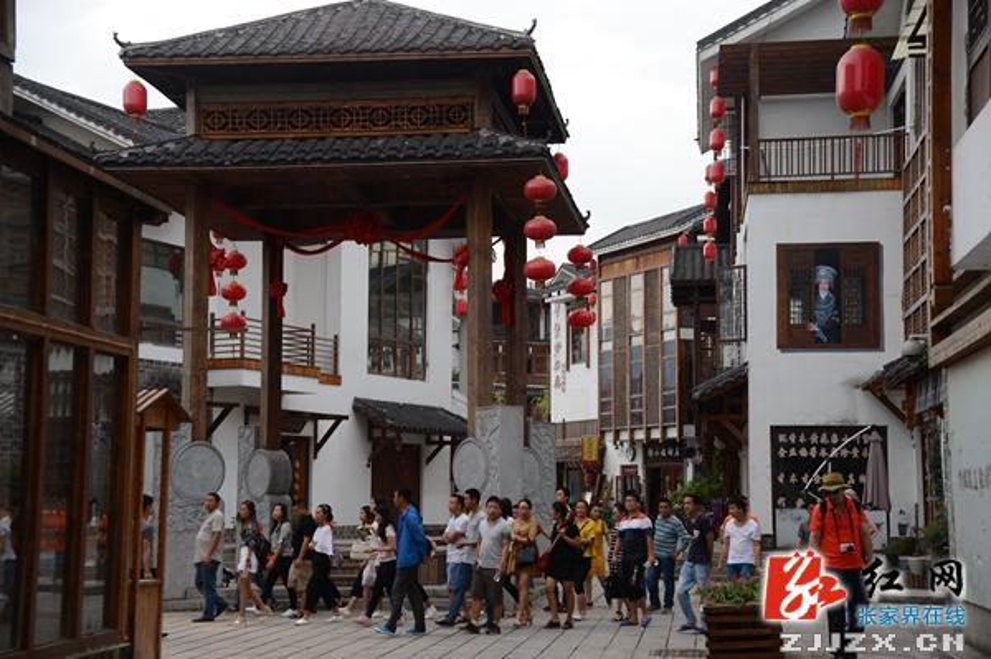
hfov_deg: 34.5
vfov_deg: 23.3
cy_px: 330
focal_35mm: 58
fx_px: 1595
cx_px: 496
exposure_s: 1/100
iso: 200
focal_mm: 58
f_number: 5
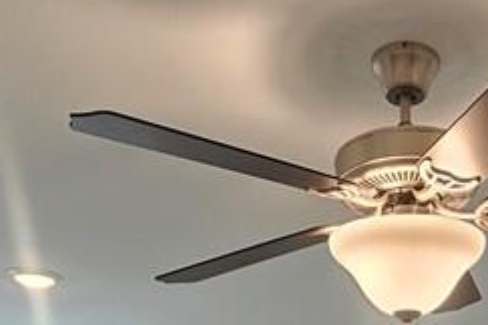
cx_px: 390
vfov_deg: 16.7
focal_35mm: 57
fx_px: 773
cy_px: 680
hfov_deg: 34.0
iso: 100
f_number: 2.2
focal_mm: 2.2
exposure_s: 1/60
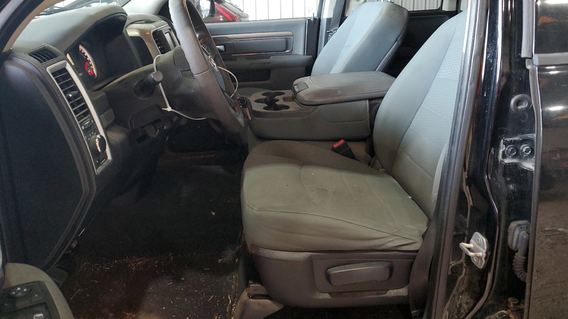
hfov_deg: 66.1
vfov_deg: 39.8
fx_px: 437
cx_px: 289
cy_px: 110
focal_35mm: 29
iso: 169
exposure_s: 1/60.2
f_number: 1.5
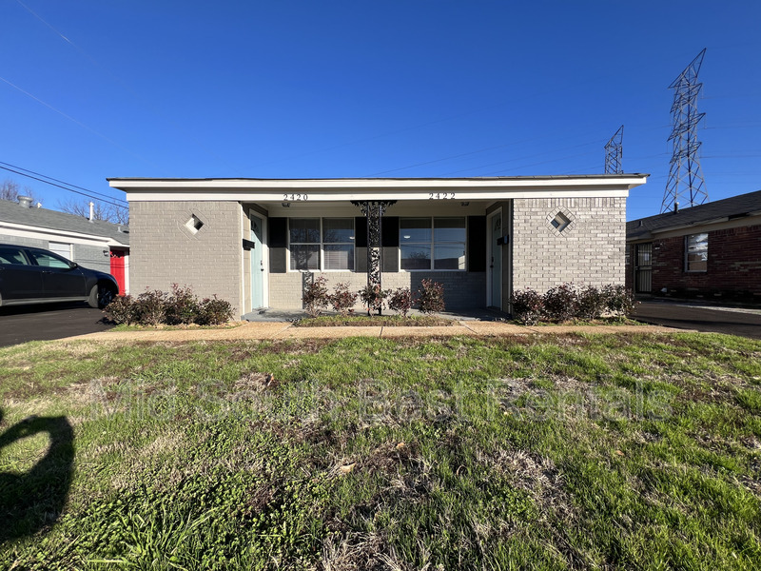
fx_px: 286
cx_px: 380
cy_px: 286
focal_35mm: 13
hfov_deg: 106.2
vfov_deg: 89.9
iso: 32
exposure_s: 1/1096
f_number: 1.8
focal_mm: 1.57
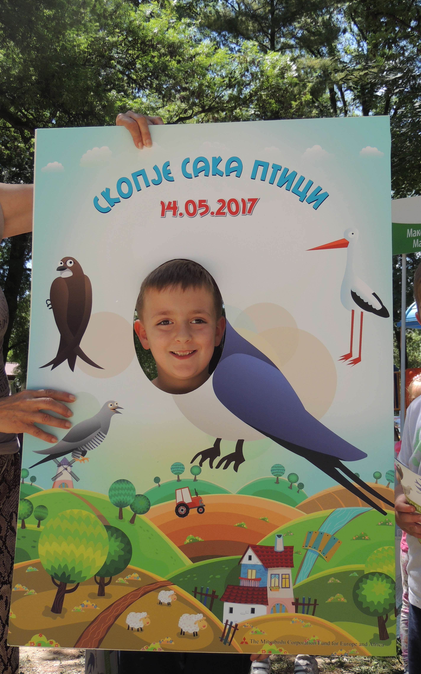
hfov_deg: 22.0
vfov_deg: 34.5
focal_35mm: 59
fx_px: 1083
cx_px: 237
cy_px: 339
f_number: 3.7
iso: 100
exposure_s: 1/400
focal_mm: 9.8
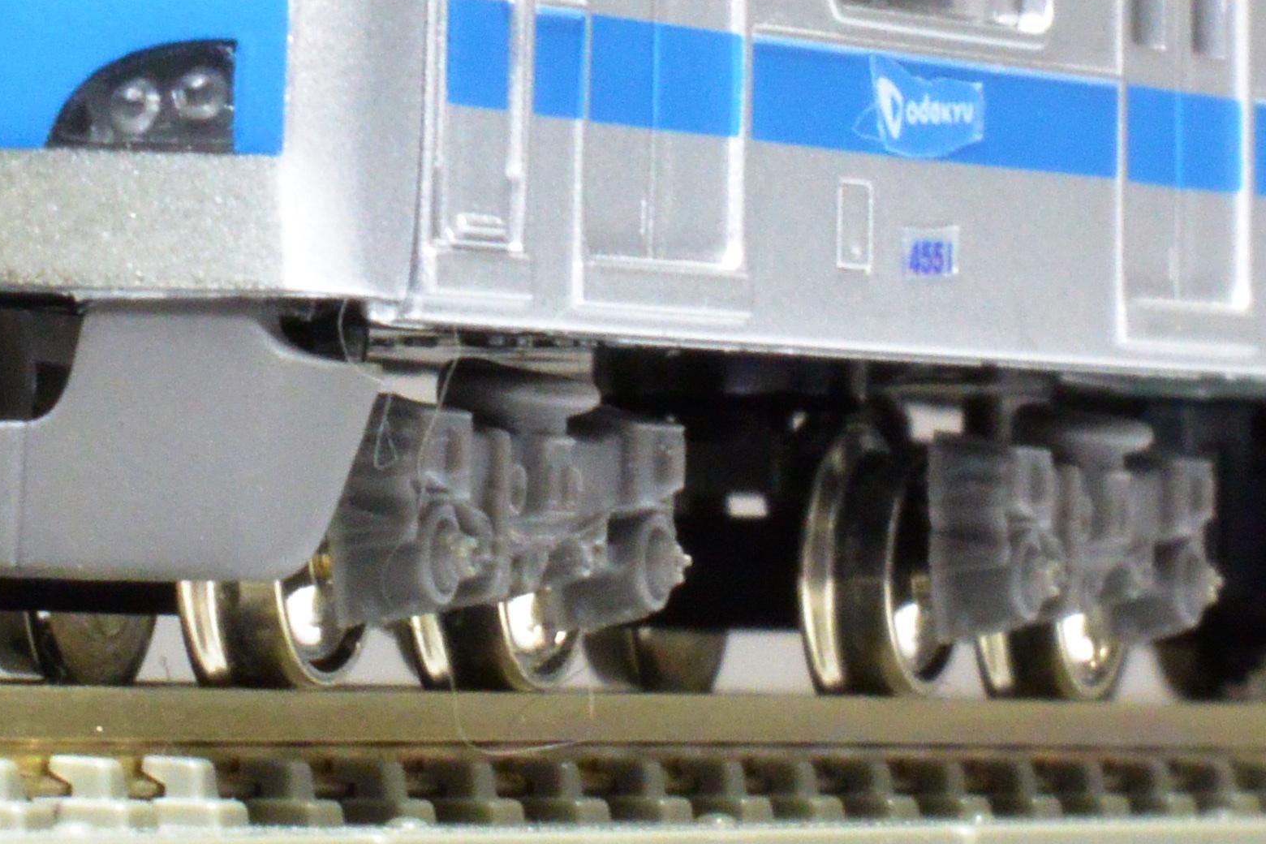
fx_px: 11217
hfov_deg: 6.5
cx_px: 552
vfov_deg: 4.3
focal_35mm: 319
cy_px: 0
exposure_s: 1/2.5
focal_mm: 40
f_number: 22
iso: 800
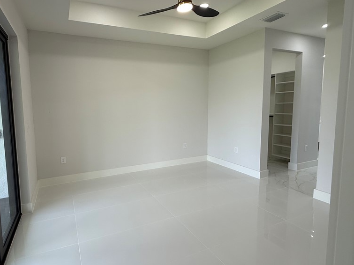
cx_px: 136
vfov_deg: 68.6
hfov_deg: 83.3
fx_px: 194
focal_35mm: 19
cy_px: 124
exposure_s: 1/120
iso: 80
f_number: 2.2
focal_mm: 2.22
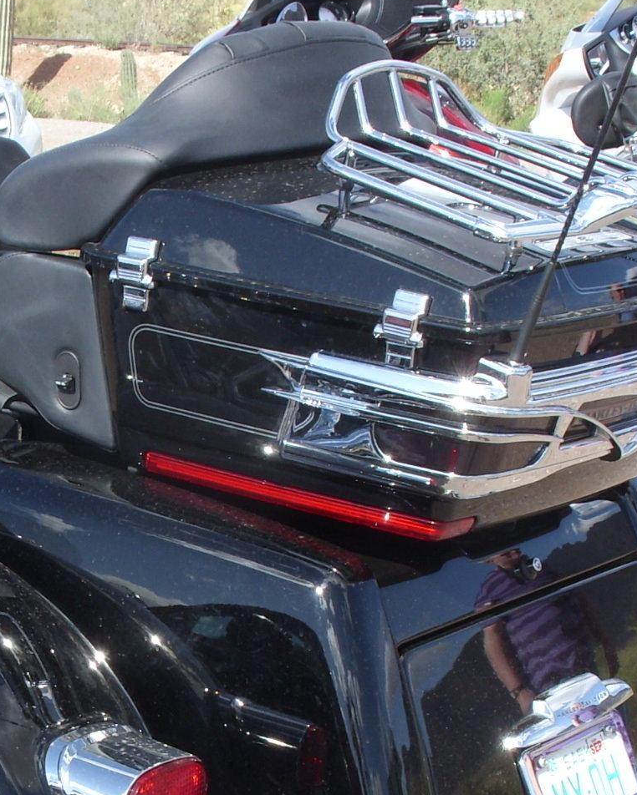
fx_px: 2379
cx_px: -29
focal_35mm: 101
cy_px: 686
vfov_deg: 18.7
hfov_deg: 14.9
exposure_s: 1/209
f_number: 4.9
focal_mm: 6.3
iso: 50
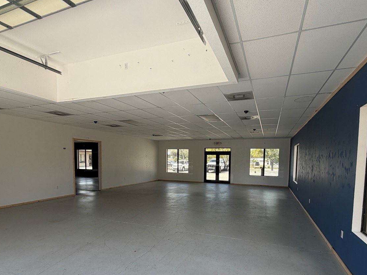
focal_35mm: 20
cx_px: 190
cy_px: 174
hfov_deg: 81.7
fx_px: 212
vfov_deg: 64.9
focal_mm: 2.22
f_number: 2.2
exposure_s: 1/174
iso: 40
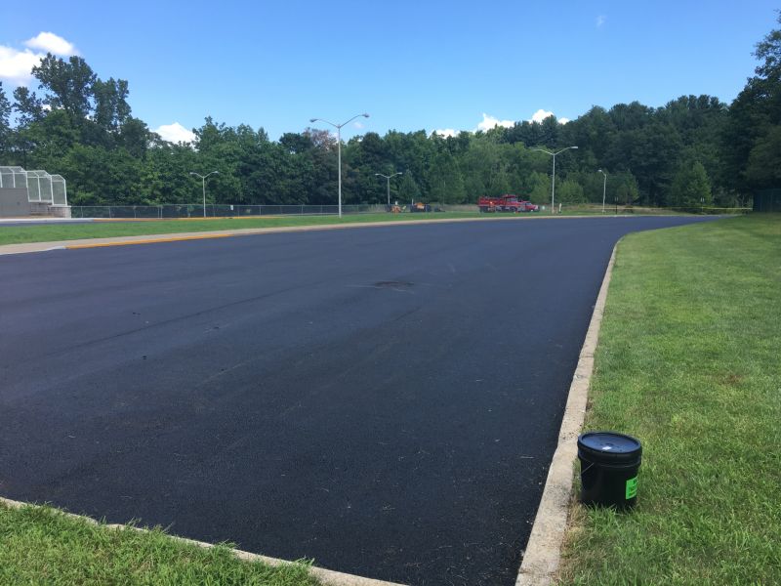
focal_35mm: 29
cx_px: 390
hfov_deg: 61.7
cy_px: 293
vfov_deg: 48.2
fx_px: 654
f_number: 2.2
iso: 25
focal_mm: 4.15
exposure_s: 1/610
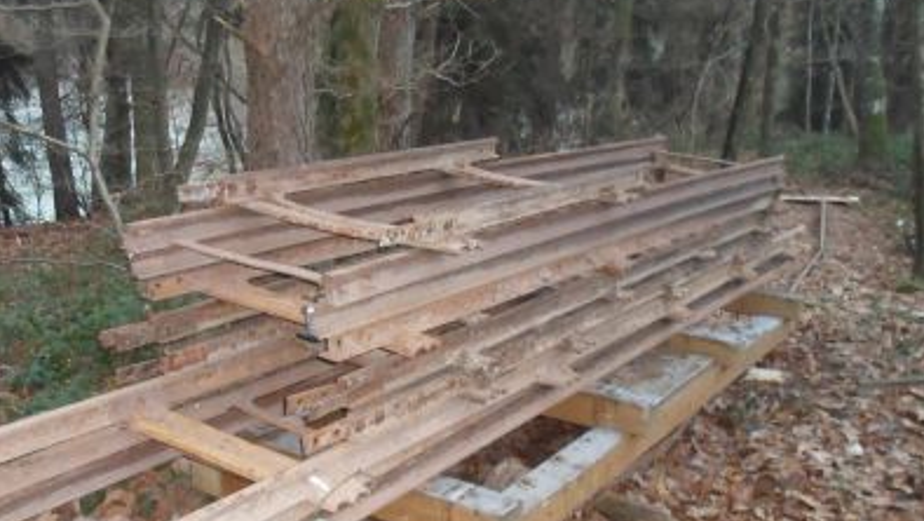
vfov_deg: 30.8
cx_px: 415
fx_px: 931
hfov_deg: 52.7
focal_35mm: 38
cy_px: 374
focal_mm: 4.5
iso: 640
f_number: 2.5
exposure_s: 1/30
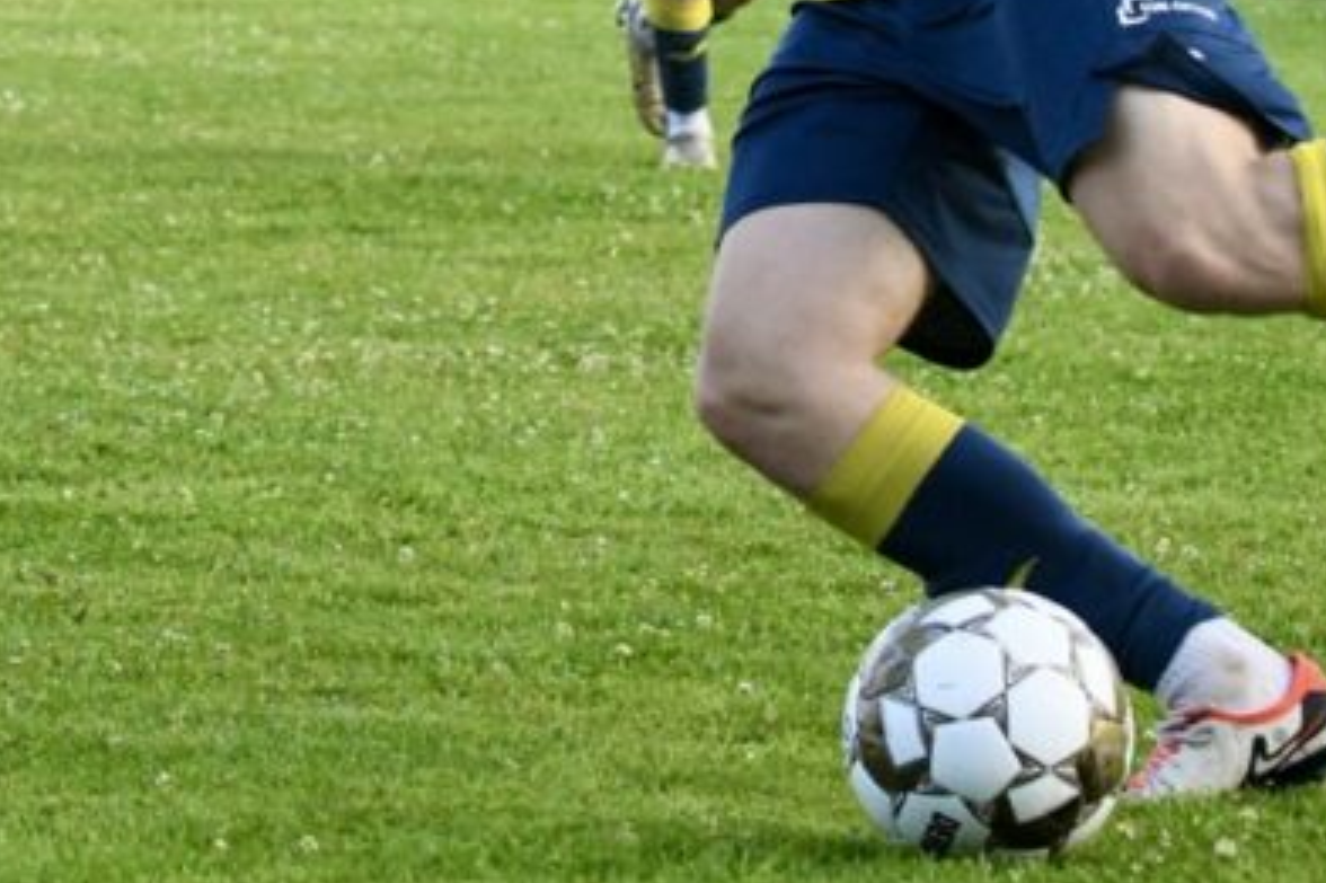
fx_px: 8173
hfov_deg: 9.3
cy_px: -223
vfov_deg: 6.1
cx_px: 399
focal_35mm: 222
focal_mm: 85
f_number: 7.1
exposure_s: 1/1600
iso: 5000
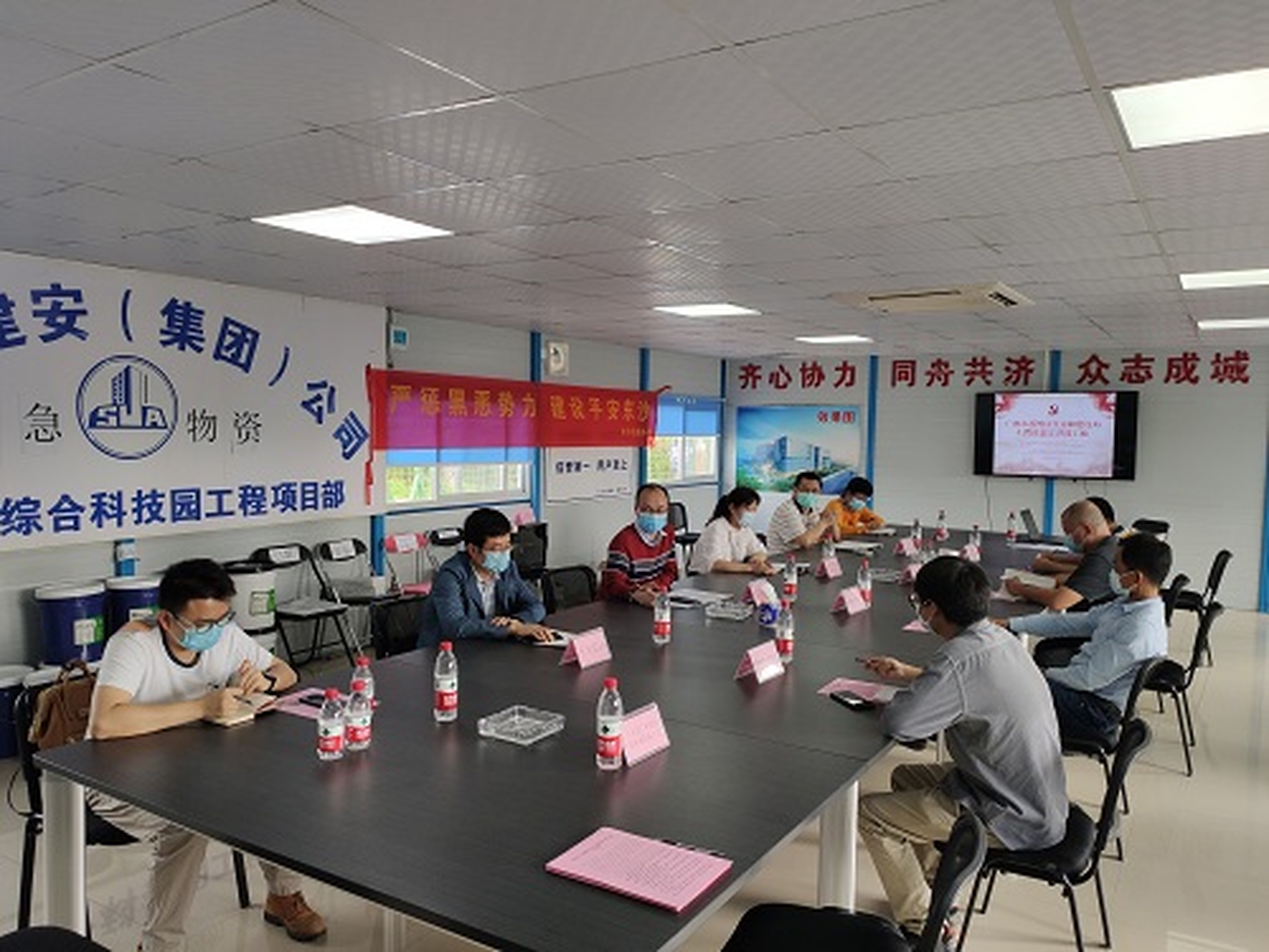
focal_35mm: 26
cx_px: 634
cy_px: 476
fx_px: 953
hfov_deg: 67.3
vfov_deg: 53.1
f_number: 1.75
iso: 112
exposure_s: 1/152
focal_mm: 4.75
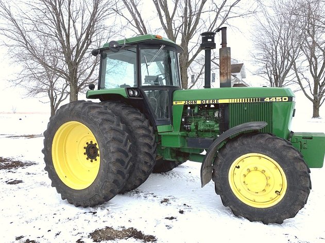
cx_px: 162
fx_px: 244
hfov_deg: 67.3
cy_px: 122
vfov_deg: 53.0
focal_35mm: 26
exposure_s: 1/1136
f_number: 1.8
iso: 25
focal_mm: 4.25
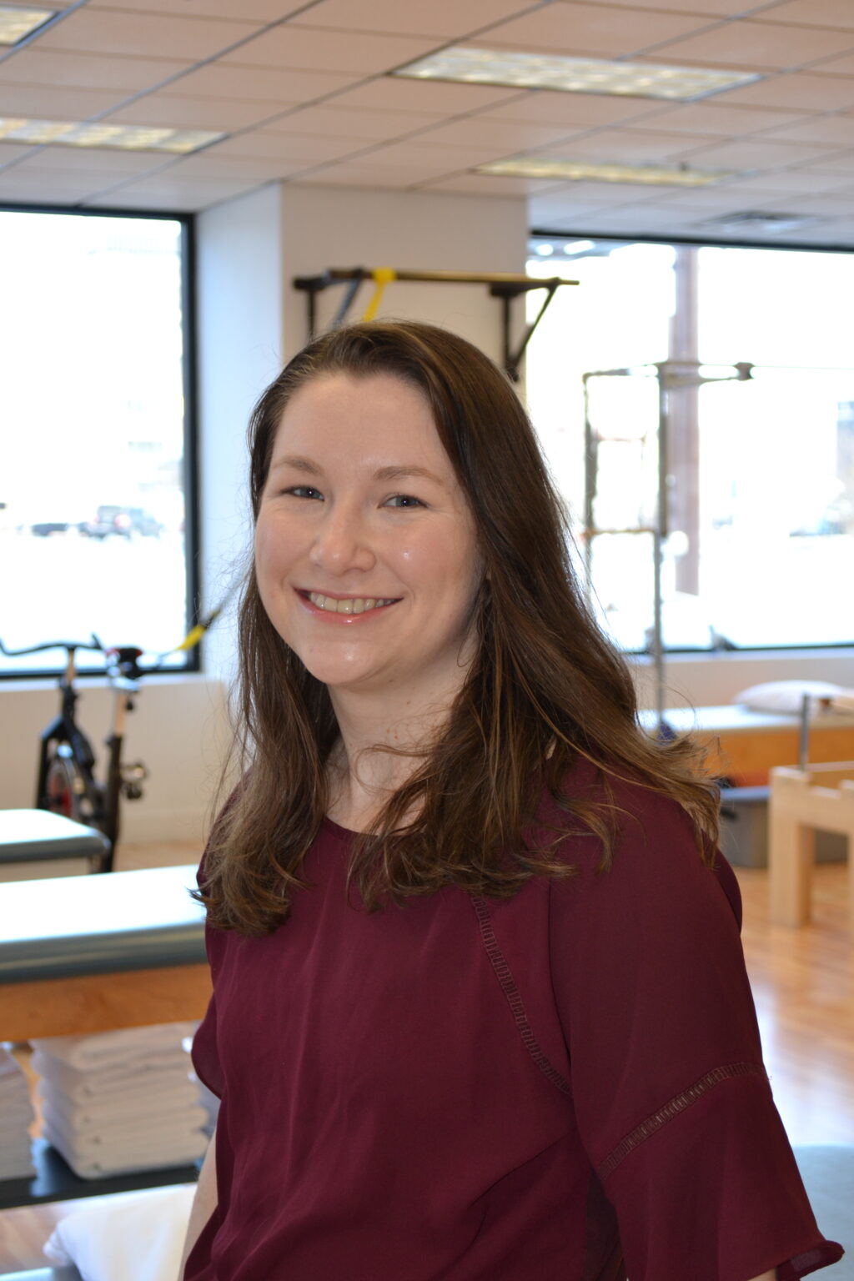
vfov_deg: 31.9
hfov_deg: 21.6
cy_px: 640
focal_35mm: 63
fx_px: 2242
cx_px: 427
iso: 400
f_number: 5.3
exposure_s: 1/60
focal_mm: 42
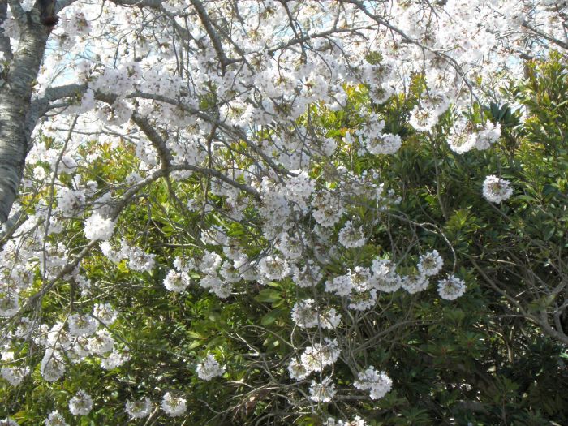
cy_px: 213
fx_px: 4217
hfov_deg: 7.7
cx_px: 284
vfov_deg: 5.8
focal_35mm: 257
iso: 125
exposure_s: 1/320
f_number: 4.5
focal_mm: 45.85
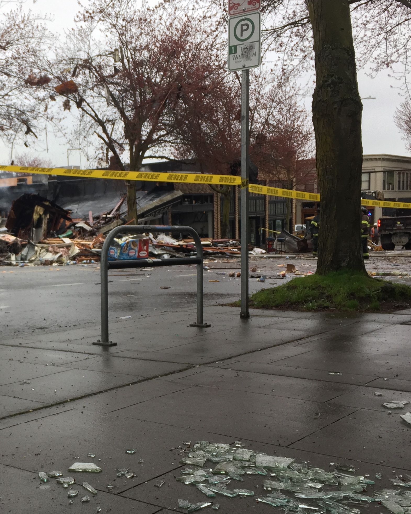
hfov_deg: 30.8
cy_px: 296
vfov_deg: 39.4
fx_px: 715
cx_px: 50
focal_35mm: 47
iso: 32
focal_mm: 4.15
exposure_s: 1/152
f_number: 2.2
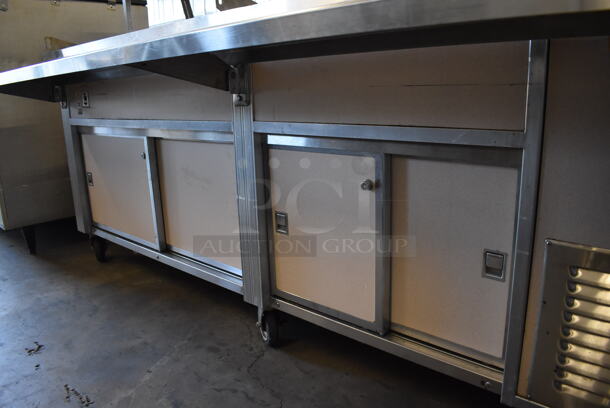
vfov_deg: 48.0
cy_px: 204
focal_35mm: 27
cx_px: 305
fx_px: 458
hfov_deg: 67.3
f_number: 3.5
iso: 1600
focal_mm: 18
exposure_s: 1/125
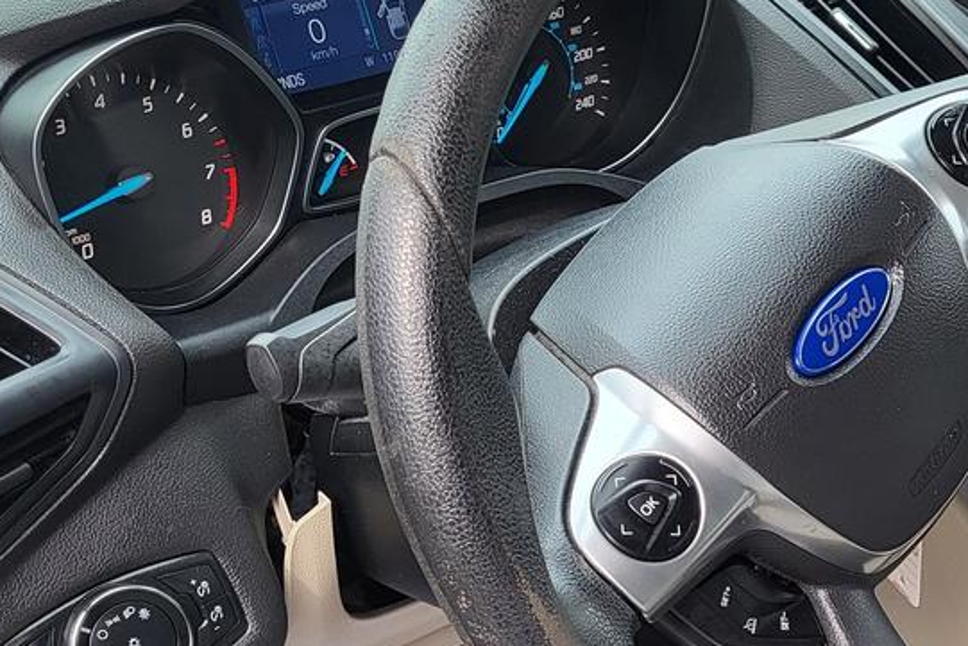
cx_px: 929
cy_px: 537
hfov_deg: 29.7
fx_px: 1721
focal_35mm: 64
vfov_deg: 20.9
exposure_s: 1/212
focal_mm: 5.4
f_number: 1.8
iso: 40
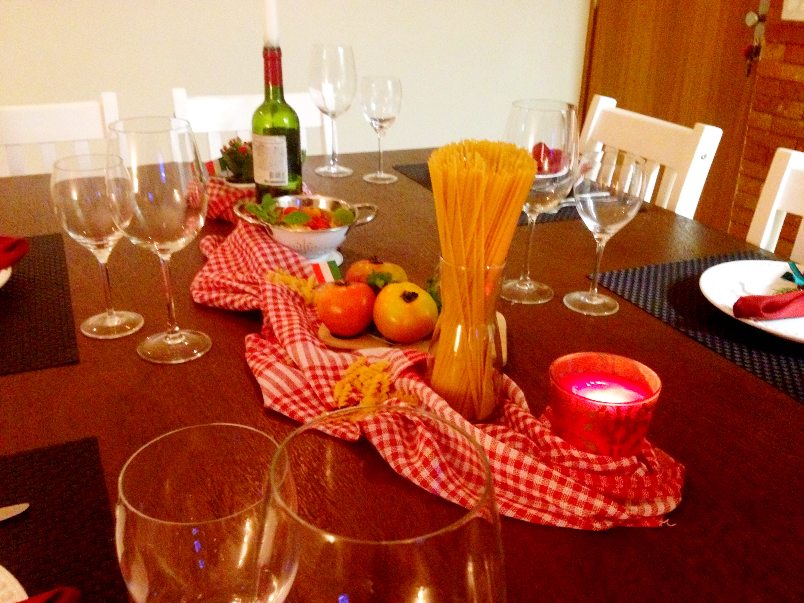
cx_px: 402
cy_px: 302
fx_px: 813
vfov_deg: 40.7
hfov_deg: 52.6
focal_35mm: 35
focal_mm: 4.28
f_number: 2.4
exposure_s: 1/15
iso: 640
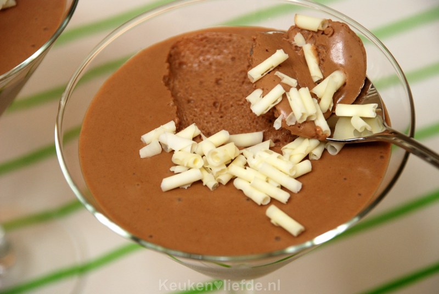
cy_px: 147
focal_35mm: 150
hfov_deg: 13.7
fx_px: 1832
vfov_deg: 9.2
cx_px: 220
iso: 400
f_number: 5.6
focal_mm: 100
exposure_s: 1/80
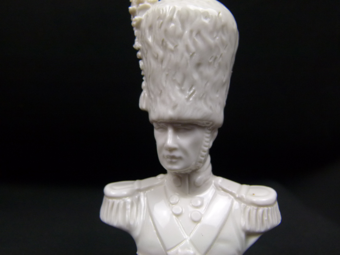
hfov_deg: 56.8
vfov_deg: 44.2
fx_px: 314
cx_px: 170
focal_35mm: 32
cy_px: 128
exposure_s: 1/60
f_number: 3
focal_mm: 5.8
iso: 200
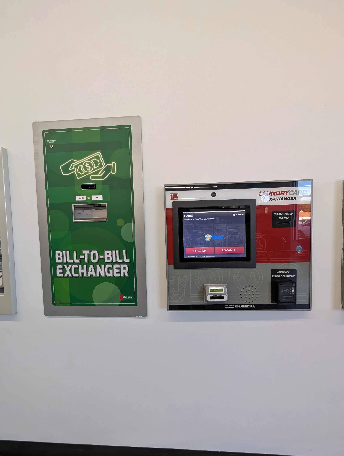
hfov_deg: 94.6
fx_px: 159
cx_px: 172
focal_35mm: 12
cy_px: 228
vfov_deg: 110.5
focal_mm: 2.02
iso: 109
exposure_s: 1/125
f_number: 1.7
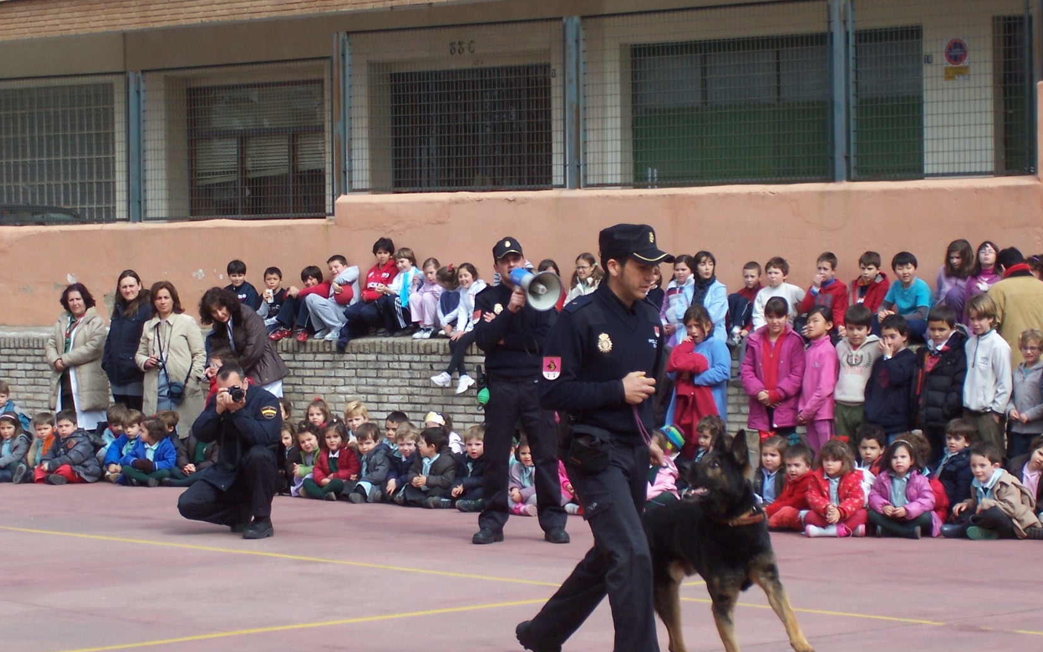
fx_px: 3098
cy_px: 351
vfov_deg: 12.0
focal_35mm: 109
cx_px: 524
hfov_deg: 19.1
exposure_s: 1/350
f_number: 4.6
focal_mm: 16.8
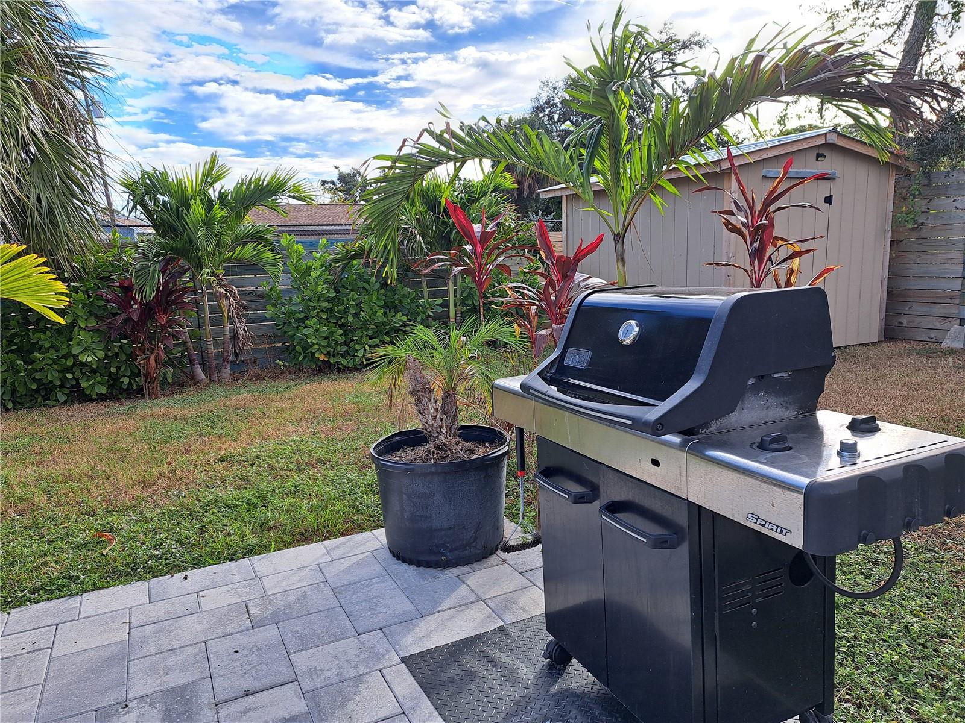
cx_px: 482
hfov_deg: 71.6
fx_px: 669
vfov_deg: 56.8
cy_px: 362
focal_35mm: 24
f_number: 1.8
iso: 50
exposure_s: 1/416
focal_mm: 5.23
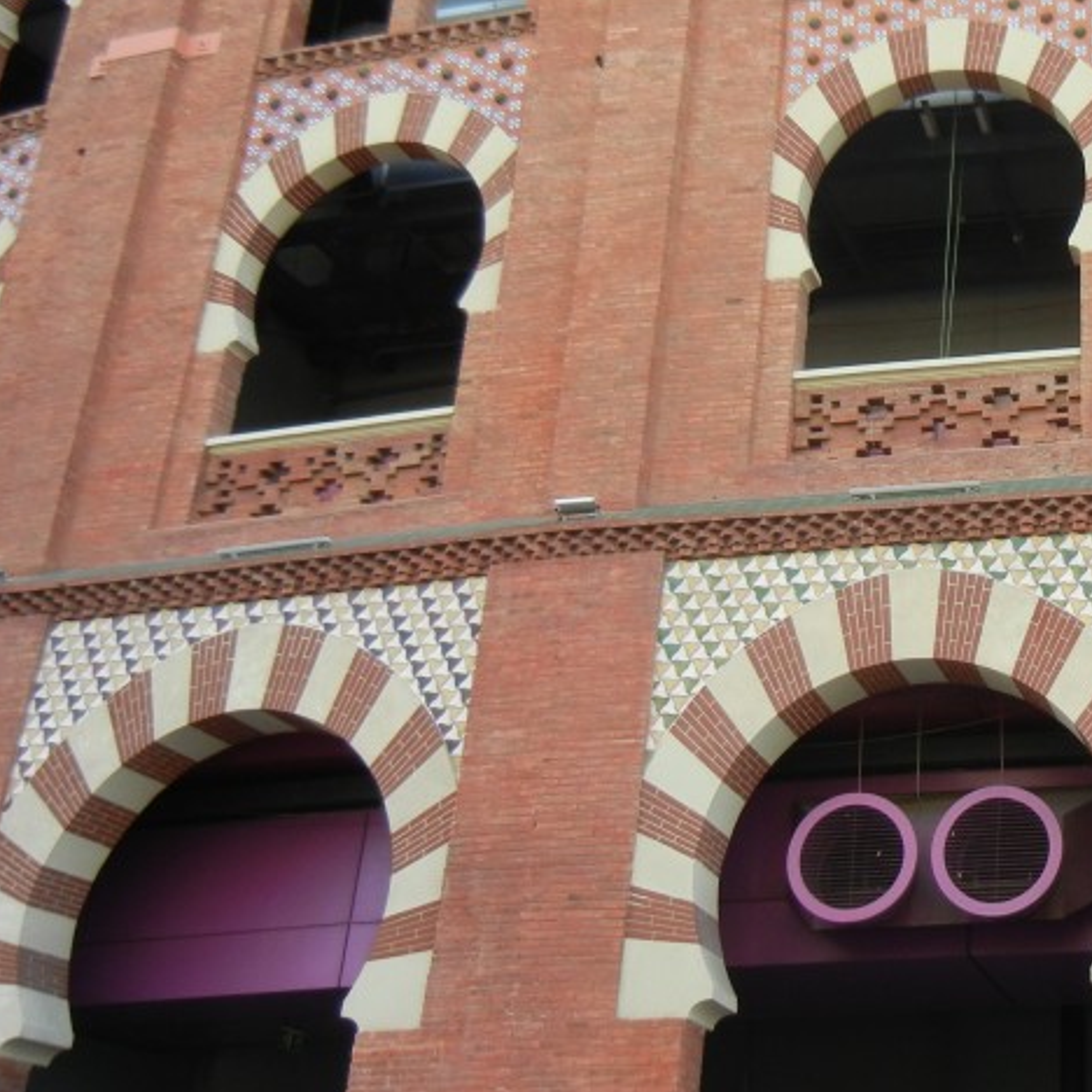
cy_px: 420
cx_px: 1136
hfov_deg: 27.5
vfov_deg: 29.5
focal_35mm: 58
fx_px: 2070
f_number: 3.5
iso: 160
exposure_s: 1/195
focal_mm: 5.4
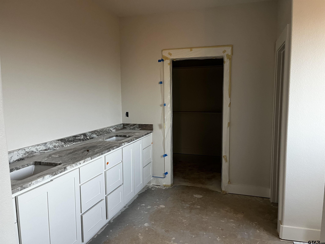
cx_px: 162
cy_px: 122
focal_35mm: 26
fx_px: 244
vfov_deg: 53.1
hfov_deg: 67.3
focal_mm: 5.1
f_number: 1.6
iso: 160
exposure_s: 1/60
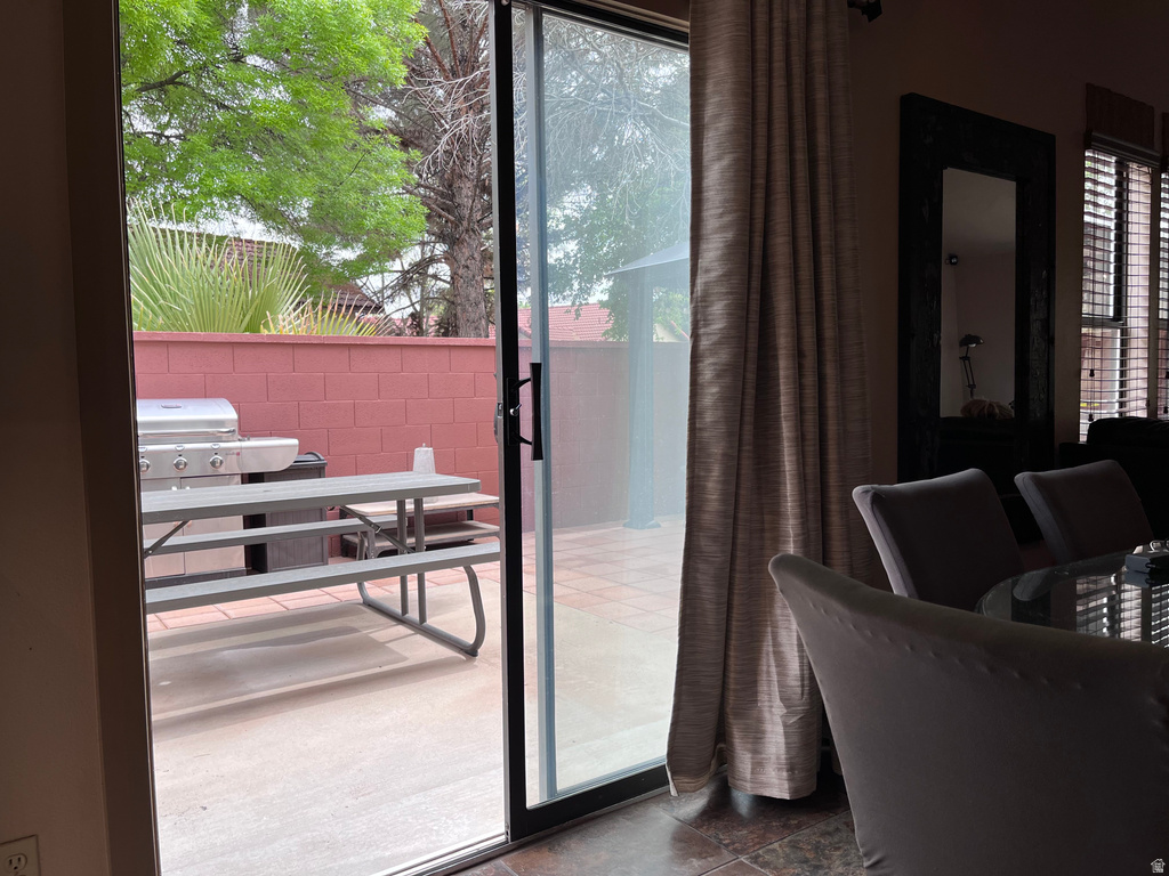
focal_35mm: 26
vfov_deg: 53.1
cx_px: 584
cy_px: 438
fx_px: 878
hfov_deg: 67.3
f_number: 1.6
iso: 50
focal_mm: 5.1
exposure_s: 1/569
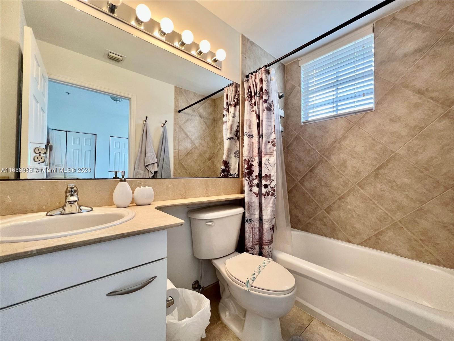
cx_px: 227
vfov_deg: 89.9
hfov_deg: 106.2
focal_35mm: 13
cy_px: 170
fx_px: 170
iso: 125
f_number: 1.8
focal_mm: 1.57
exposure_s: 1/60
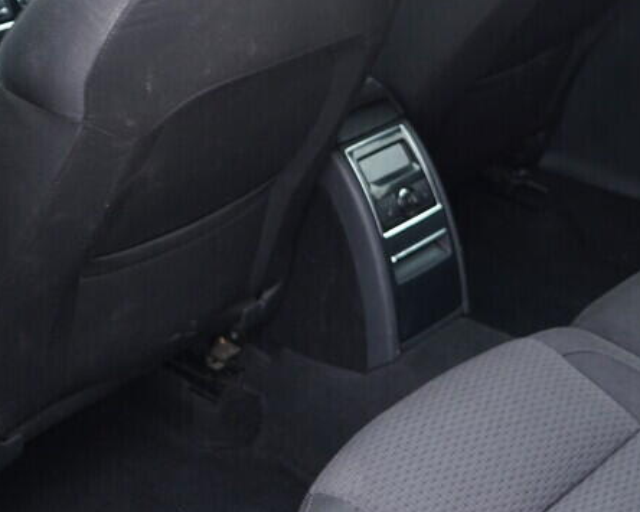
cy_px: 155
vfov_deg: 19.6
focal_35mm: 78
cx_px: 406
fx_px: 1477
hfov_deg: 24.4
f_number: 2.8
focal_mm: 24
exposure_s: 1/40
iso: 400
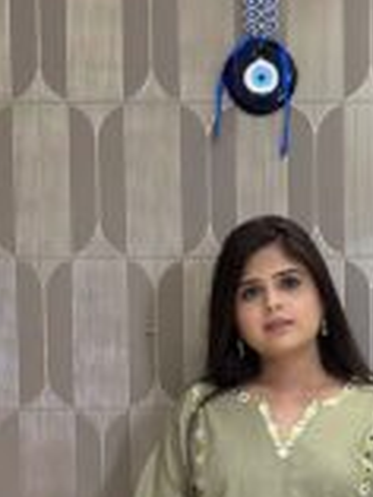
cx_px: 316
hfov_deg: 12.1
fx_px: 1750
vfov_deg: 15.5
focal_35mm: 122
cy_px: 617
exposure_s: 1/50
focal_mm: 6.86
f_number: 1.78
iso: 125
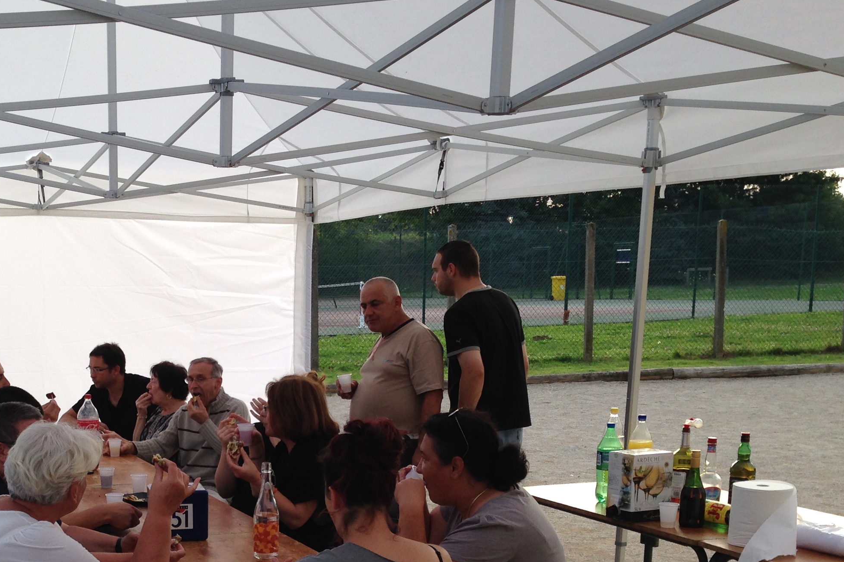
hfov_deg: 34.4
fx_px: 1336
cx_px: 221
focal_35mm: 57
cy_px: 501
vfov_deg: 23.2
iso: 50
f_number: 2.4
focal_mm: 4.12
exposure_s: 1/310
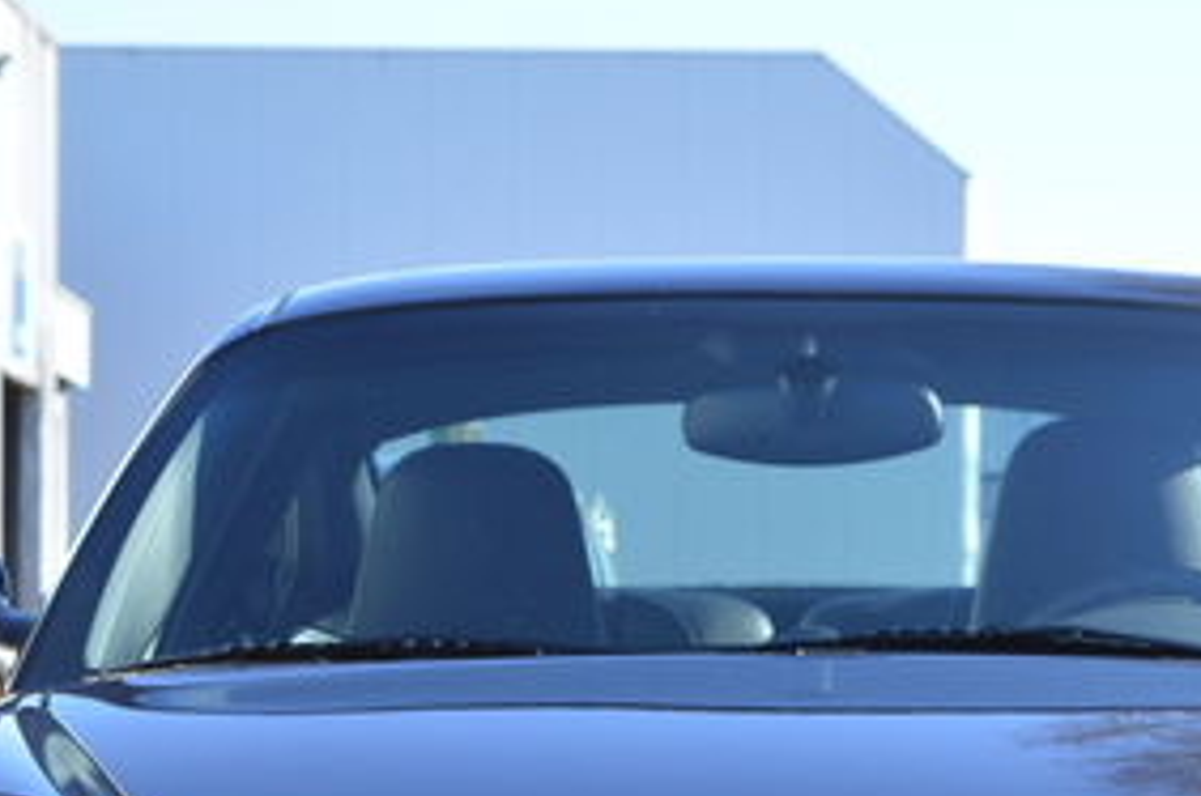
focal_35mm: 196
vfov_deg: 6.9
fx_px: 6528
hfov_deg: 10.5
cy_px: 1026
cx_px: 741
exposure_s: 1/160
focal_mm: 48
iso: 100
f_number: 6.3
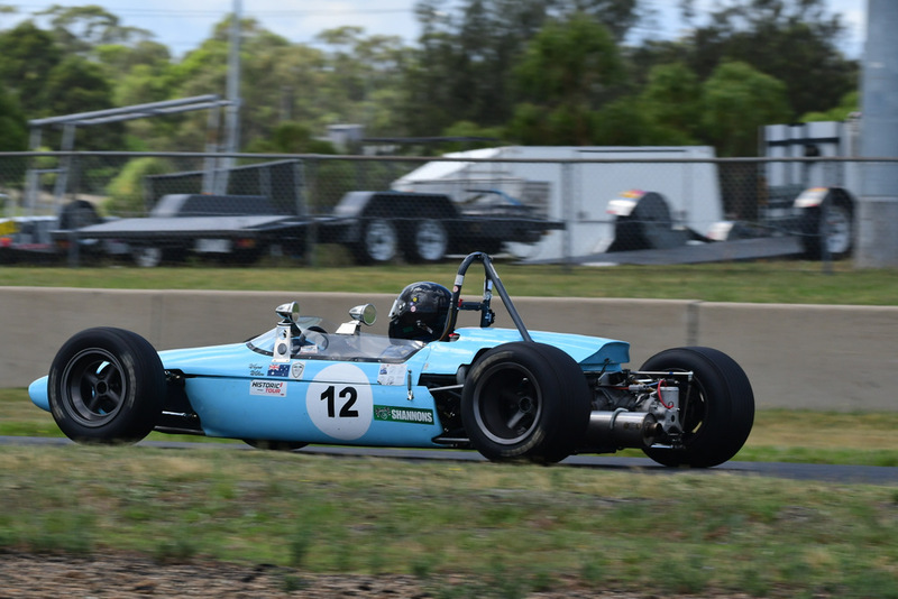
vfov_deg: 4.6
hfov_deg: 6.9
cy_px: 300
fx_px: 7486
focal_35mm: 300
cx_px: 449
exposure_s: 1/640
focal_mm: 200
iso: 640
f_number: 11
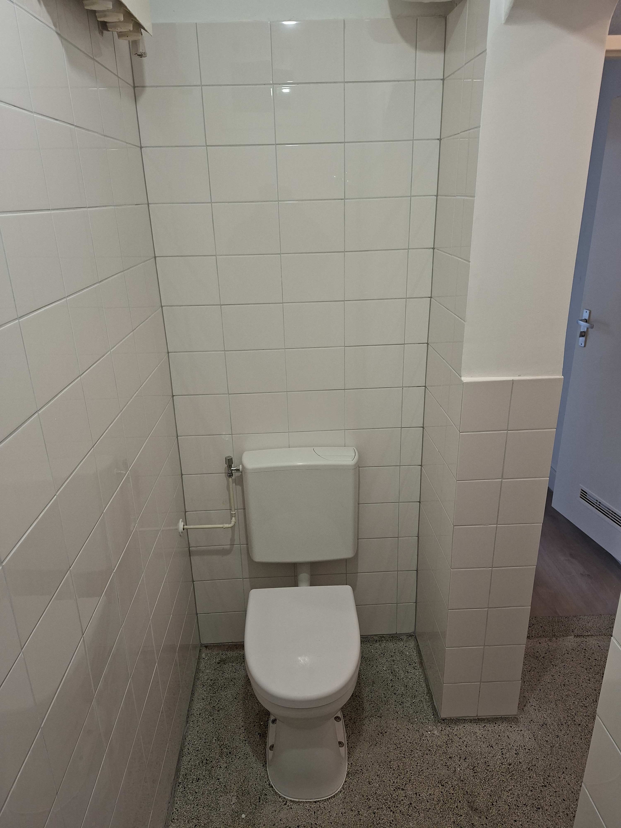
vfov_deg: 73.9
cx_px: 310
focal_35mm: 23
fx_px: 550
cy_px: 414
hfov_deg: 58.9
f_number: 1.8
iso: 200
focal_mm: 5.54
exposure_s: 1/100
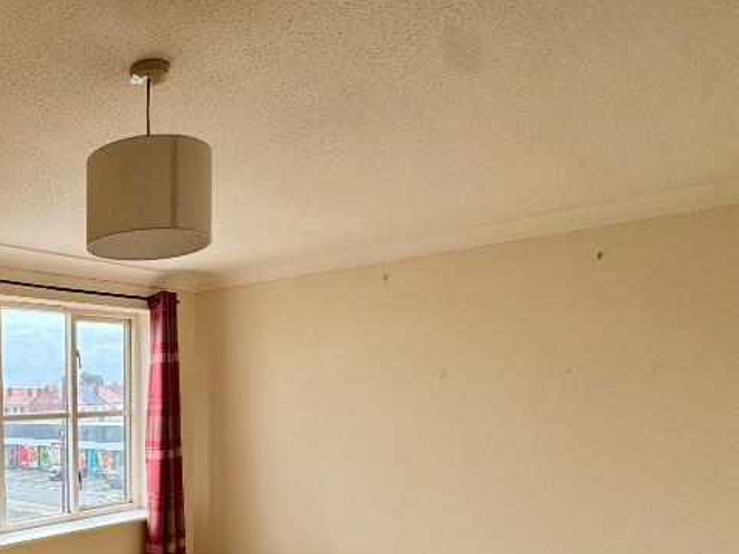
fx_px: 640
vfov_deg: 43.9
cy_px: 466
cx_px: 22
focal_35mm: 30
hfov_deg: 50.2
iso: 40
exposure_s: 1/105
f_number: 2.2
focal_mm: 2.22
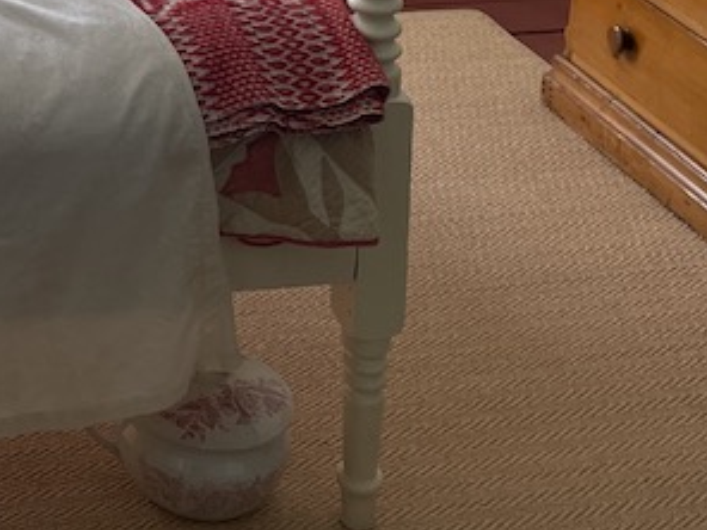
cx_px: -129
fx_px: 1838
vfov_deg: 15.0
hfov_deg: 20.4
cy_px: -306
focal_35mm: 90
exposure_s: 1/181
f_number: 1.6
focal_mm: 4.2
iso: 32
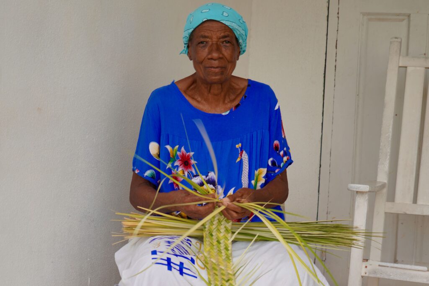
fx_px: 727
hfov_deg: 32.9
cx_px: 214
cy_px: 143
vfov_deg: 22.3
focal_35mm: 61
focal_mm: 61
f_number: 5
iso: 200
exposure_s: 1/160
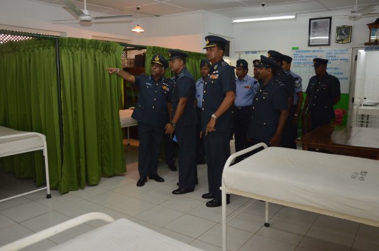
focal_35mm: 27
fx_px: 284
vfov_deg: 47.8
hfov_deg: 67.5
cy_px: 126
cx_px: 190
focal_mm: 18
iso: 720
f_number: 3.5
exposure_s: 1/60
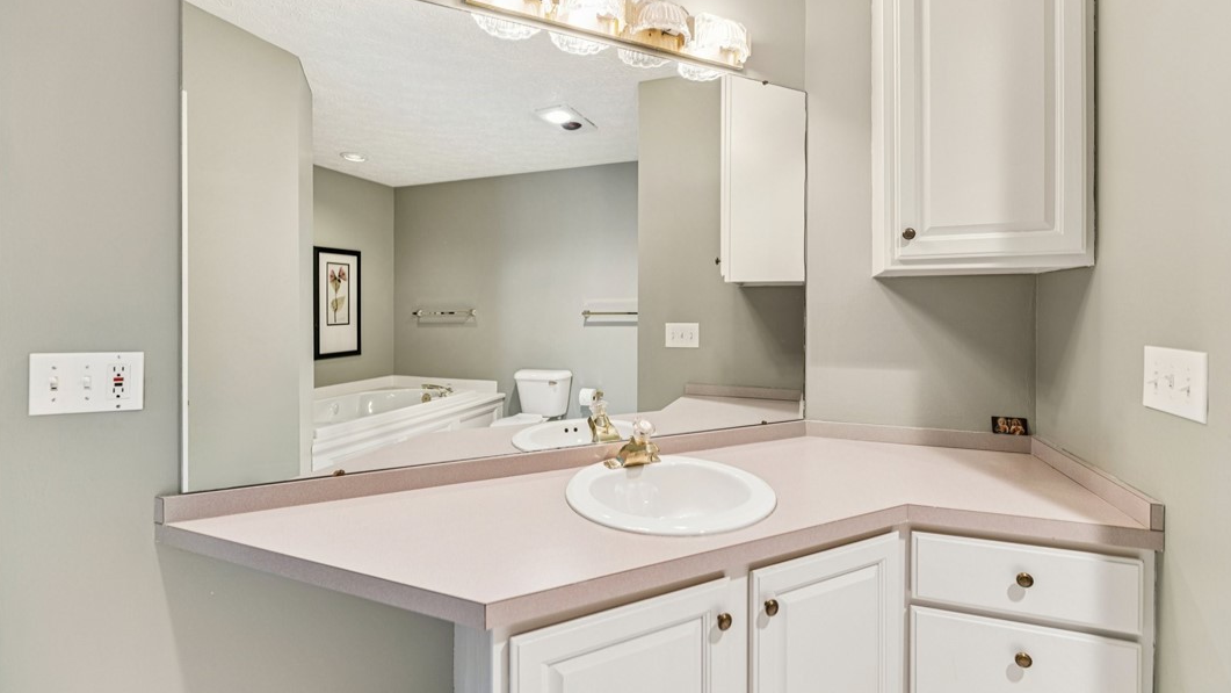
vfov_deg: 70.5
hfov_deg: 103.0
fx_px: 490
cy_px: 323
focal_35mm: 15
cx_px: 623
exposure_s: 1/30
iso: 200
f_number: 3.2
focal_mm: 14
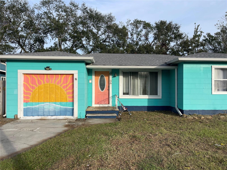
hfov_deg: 67.3
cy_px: 85
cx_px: 114
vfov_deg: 53.1
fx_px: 170
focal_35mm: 26
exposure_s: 1/2717
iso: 50
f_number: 1.6
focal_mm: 5.1
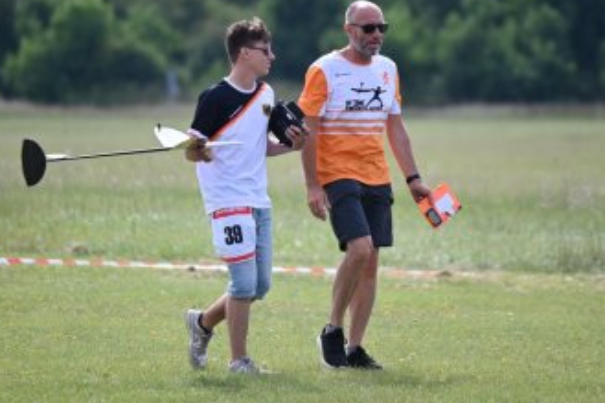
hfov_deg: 3.4
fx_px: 10162
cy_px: 131
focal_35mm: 605
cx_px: 282
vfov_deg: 2.3
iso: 500
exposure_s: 1/1250
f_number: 6.3
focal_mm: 400
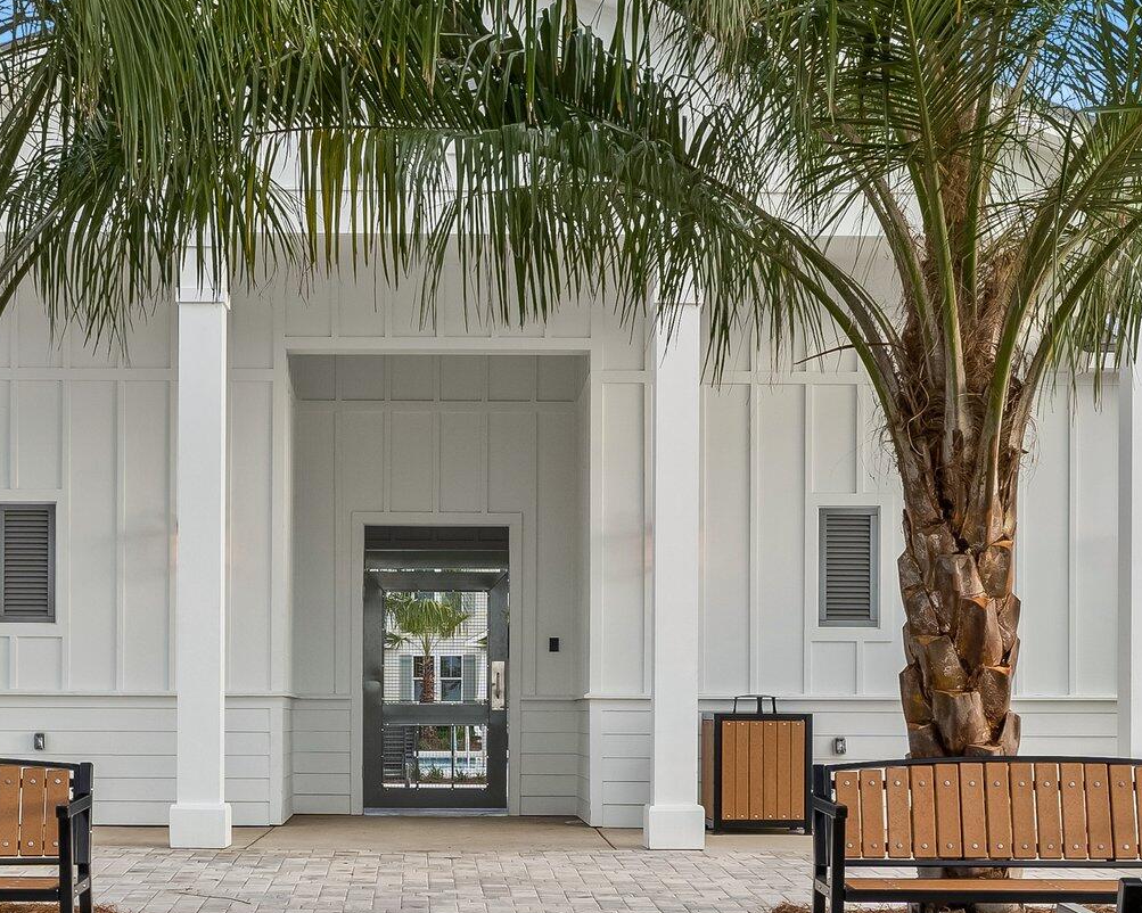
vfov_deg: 21.9
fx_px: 2332
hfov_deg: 27.4
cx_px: 437
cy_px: 701
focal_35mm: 69
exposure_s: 1/50
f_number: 9
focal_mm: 24
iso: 100
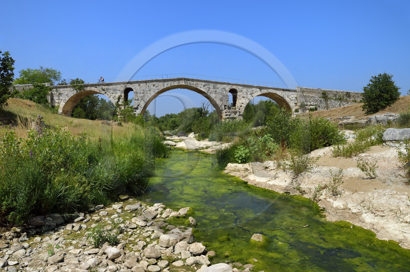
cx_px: 205
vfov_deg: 53.1
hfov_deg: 73.8
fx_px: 273
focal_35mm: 24
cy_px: 136
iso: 200
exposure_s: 1/160
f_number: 18
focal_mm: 24
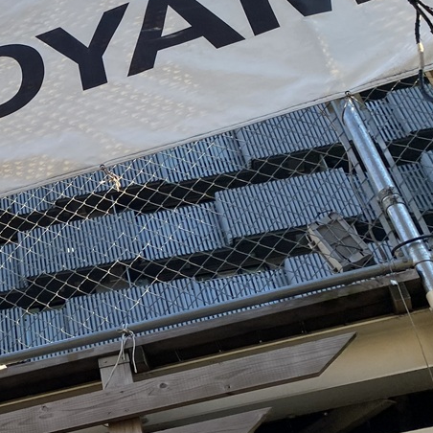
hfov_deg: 25.9
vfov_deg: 27.9
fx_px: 863
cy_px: 133
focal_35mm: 61
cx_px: -54
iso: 32
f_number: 1.8
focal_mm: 4.25
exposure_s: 1/654
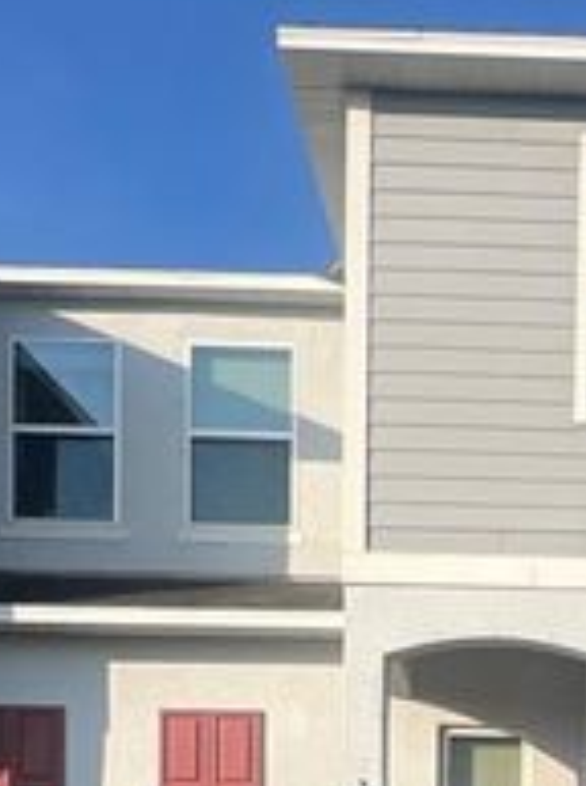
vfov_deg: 35.0
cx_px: 562
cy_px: 902
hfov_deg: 30.2
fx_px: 1019
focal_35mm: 45
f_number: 1.8
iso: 32
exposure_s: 1/1727
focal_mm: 1.57
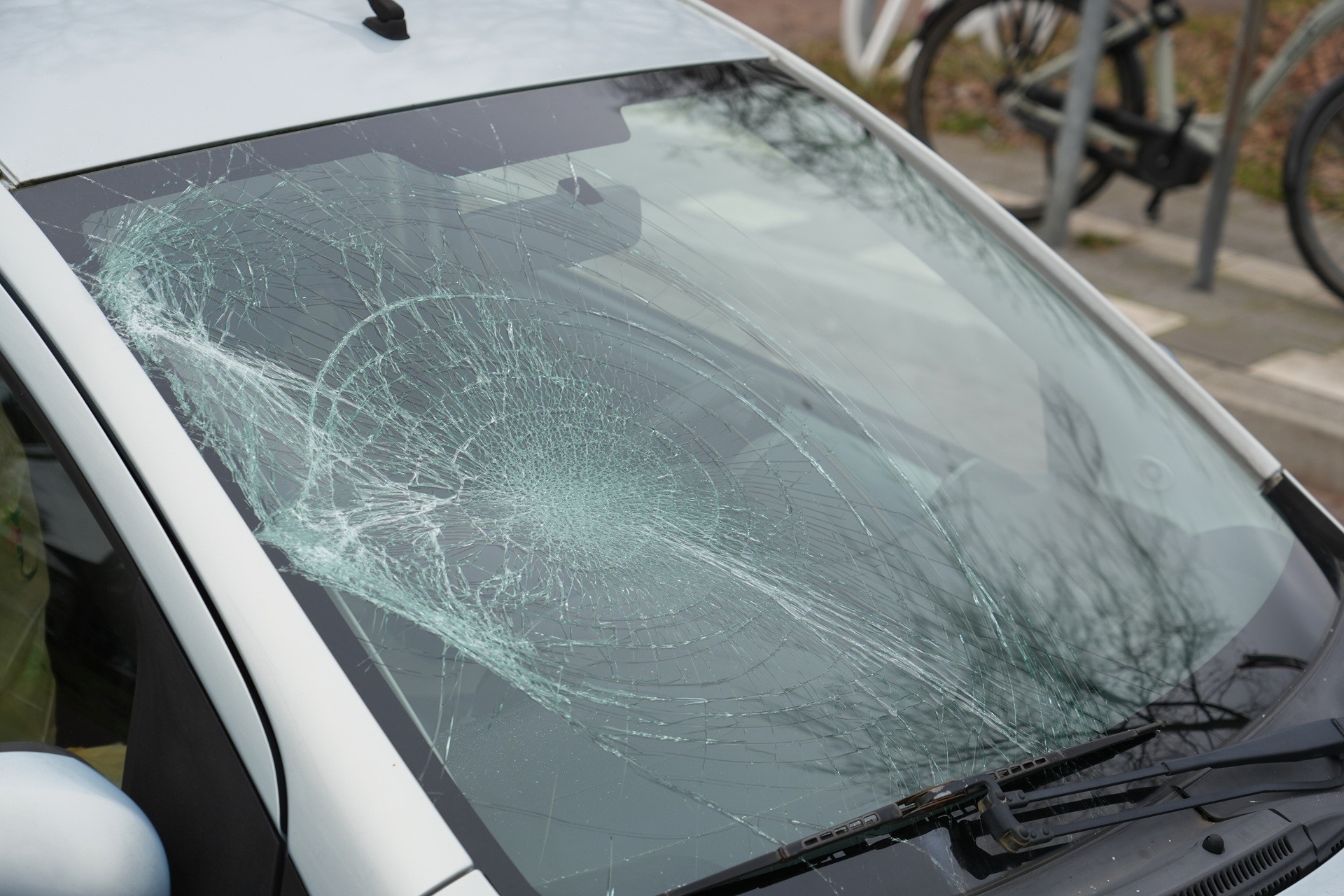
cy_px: 448
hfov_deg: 28.8
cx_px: 672
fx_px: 2613
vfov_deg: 19.5
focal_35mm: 70
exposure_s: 1/320
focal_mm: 70
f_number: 5
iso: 320
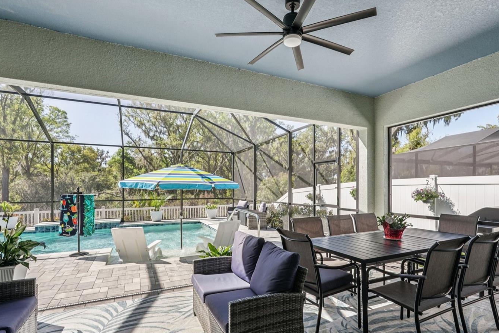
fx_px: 263
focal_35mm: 19
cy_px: 183
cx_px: 263
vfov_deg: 64.4
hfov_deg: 86.8
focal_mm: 16
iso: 400
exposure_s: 1/400
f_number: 8
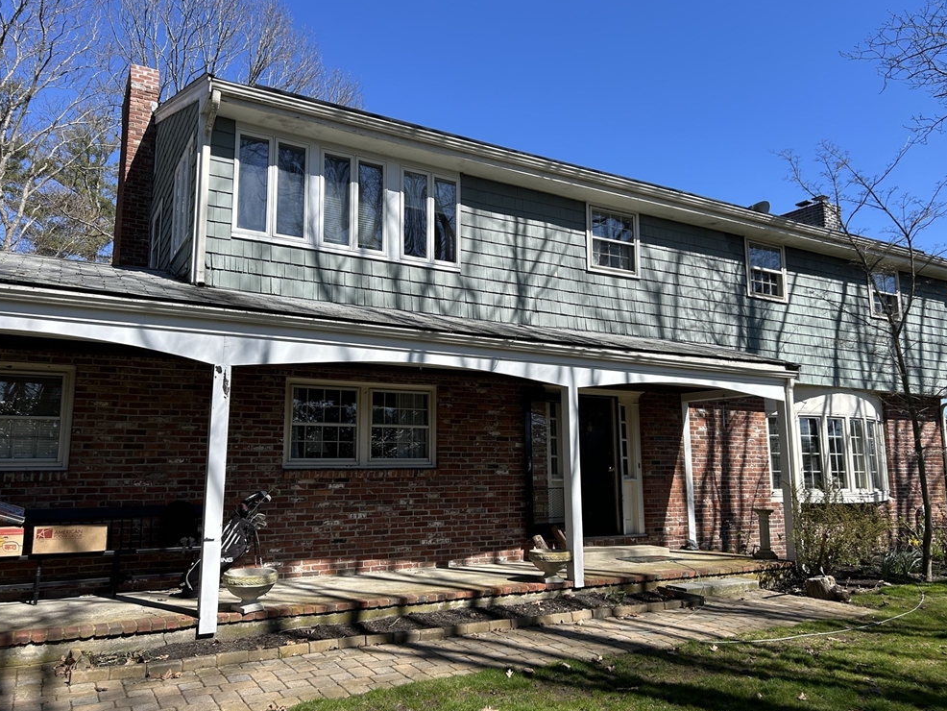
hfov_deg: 65.3
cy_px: 356
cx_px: 477
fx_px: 739
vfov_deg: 51.4
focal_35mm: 27
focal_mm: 5.7
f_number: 1.5
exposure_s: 1/3077
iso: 50
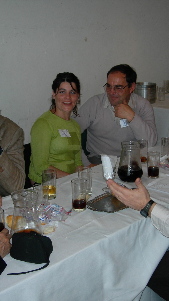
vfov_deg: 37.2
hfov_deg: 21.4
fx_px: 446
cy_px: 152
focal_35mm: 56
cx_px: 84
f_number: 2.8
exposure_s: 1/60.1
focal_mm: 7.8
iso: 50
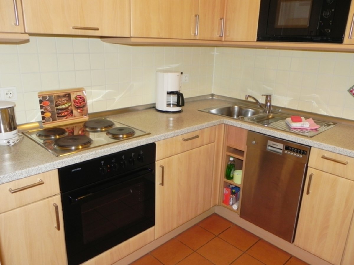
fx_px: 297
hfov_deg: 61.7
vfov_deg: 48.2
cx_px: 177
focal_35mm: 29
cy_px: 132
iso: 200
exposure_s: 1/30
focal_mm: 5.2
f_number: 2.8
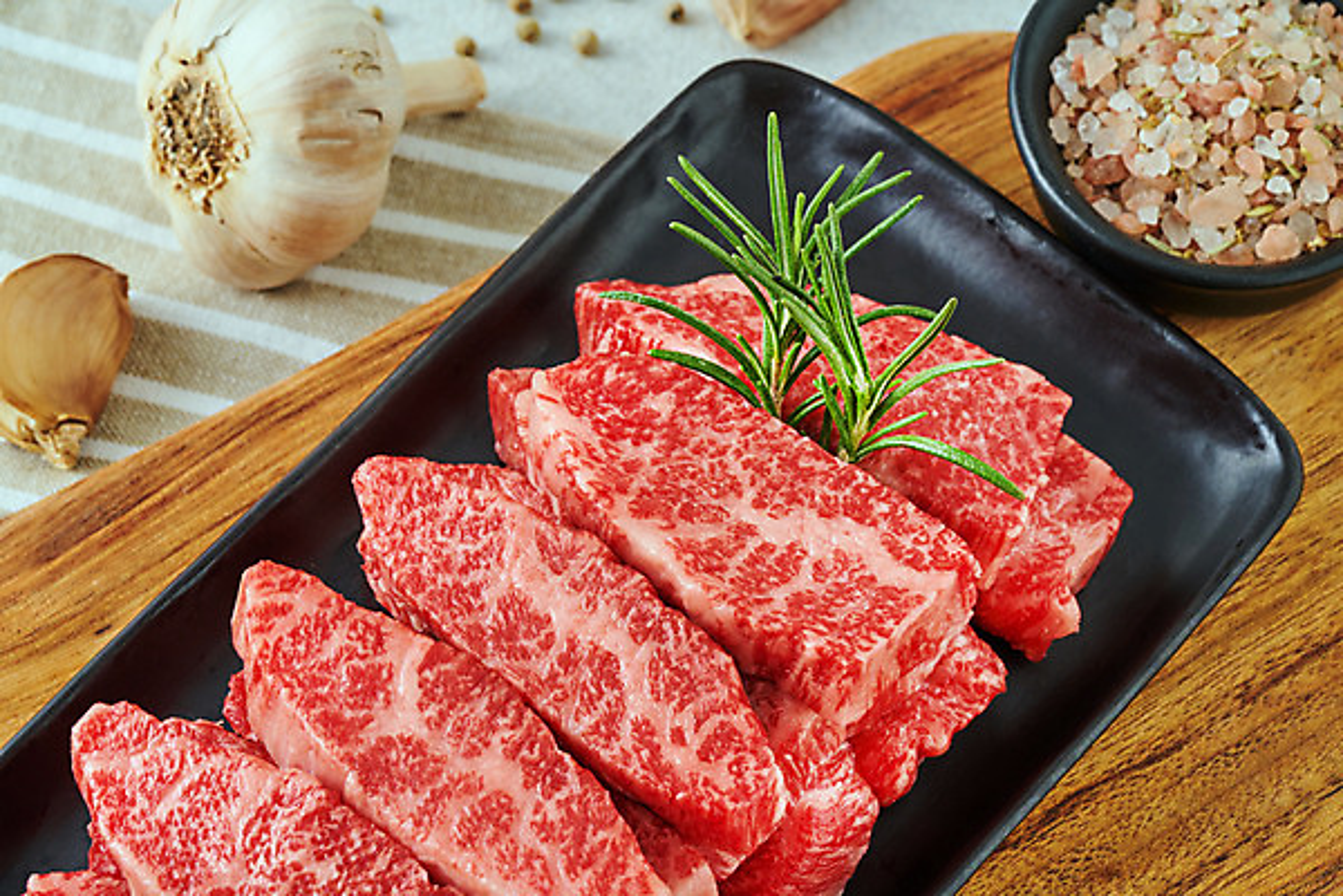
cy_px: 448
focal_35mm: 90
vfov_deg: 15.2
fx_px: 3357
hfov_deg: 22.6
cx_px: 672
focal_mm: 90
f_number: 16
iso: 200
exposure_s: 1/125
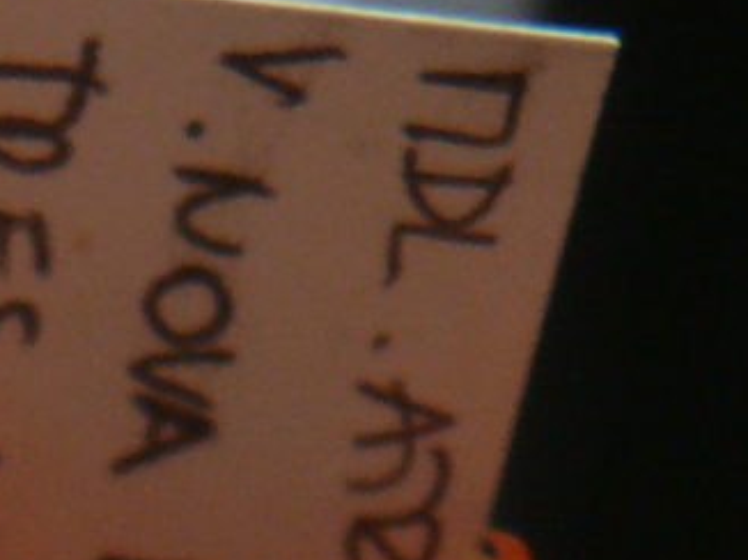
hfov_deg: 6.8
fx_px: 5938
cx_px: -1067
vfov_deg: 4.9
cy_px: 2130
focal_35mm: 275
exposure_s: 1/125
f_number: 4
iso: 100
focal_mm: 7.4
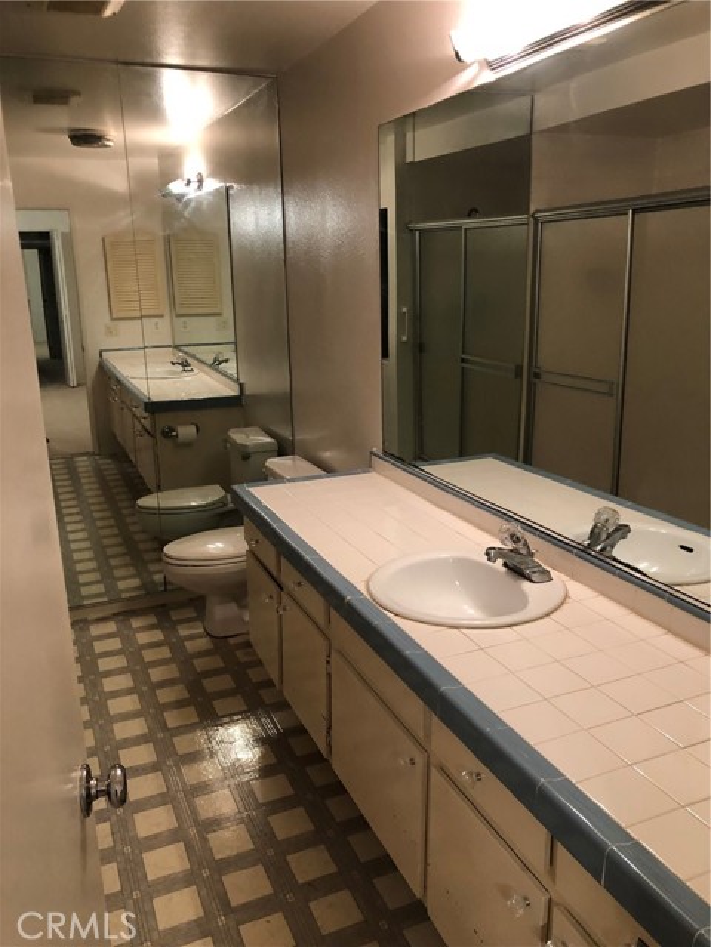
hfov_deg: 49.7
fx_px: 767
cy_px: 474
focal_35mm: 28
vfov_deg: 63.4
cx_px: 356
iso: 64
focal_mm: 3.99
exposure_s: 1/15
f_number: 1.8
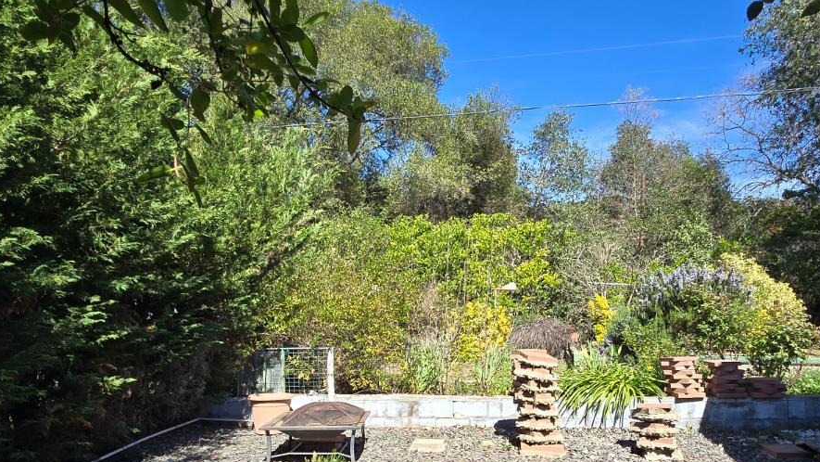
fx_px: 522
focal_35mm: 24
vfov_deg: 46.8
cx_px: 423
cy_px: 313
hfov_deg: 76.3
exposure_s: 1/832
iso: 50
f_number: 2.2
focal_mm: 2.2
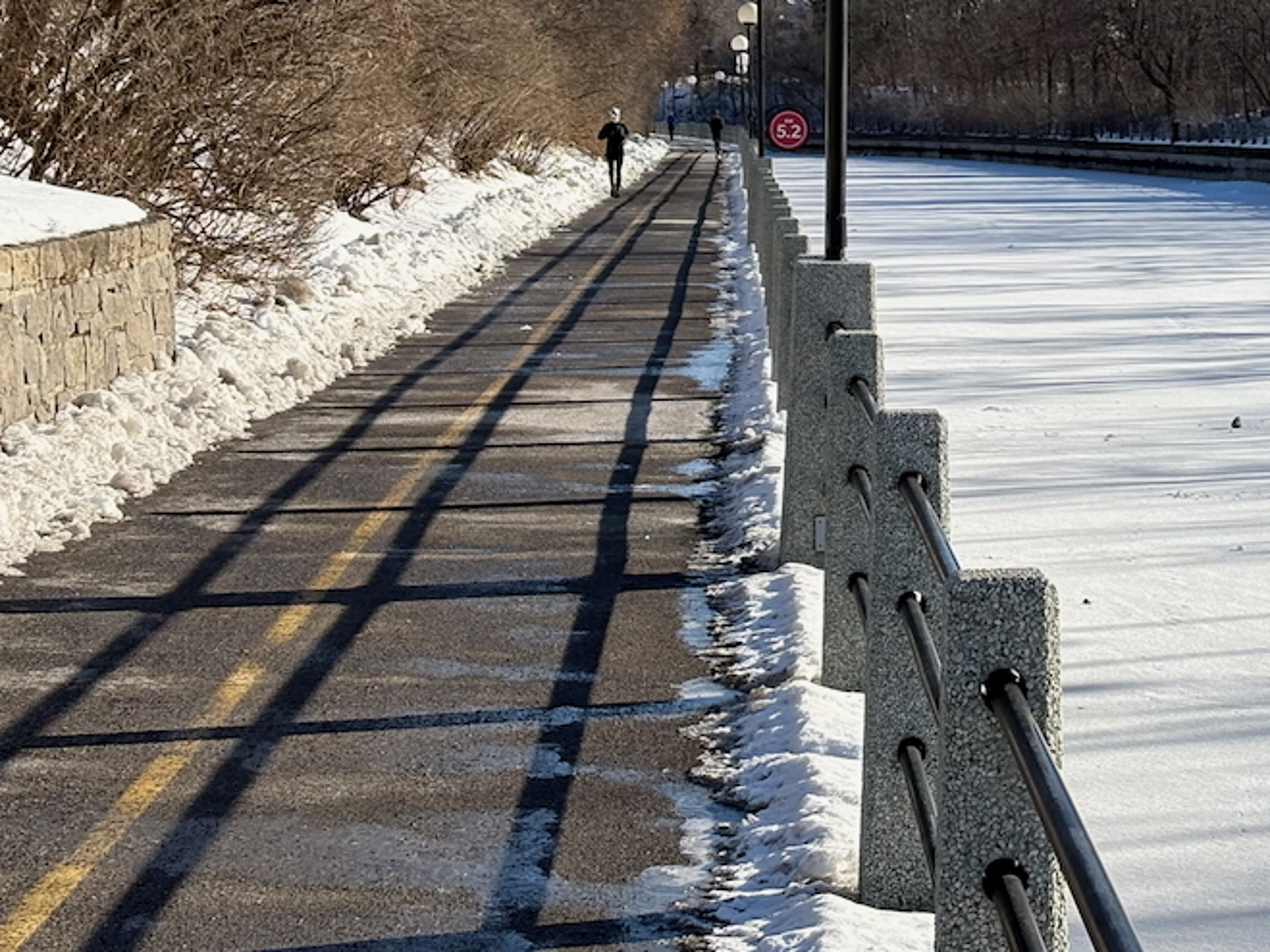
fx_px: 3705
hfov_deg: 19.1
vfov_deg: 14.5
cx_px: 1183
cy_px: 118
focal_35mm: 101
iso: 50
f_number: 1.6
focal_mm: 5.96
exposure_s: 1/3279
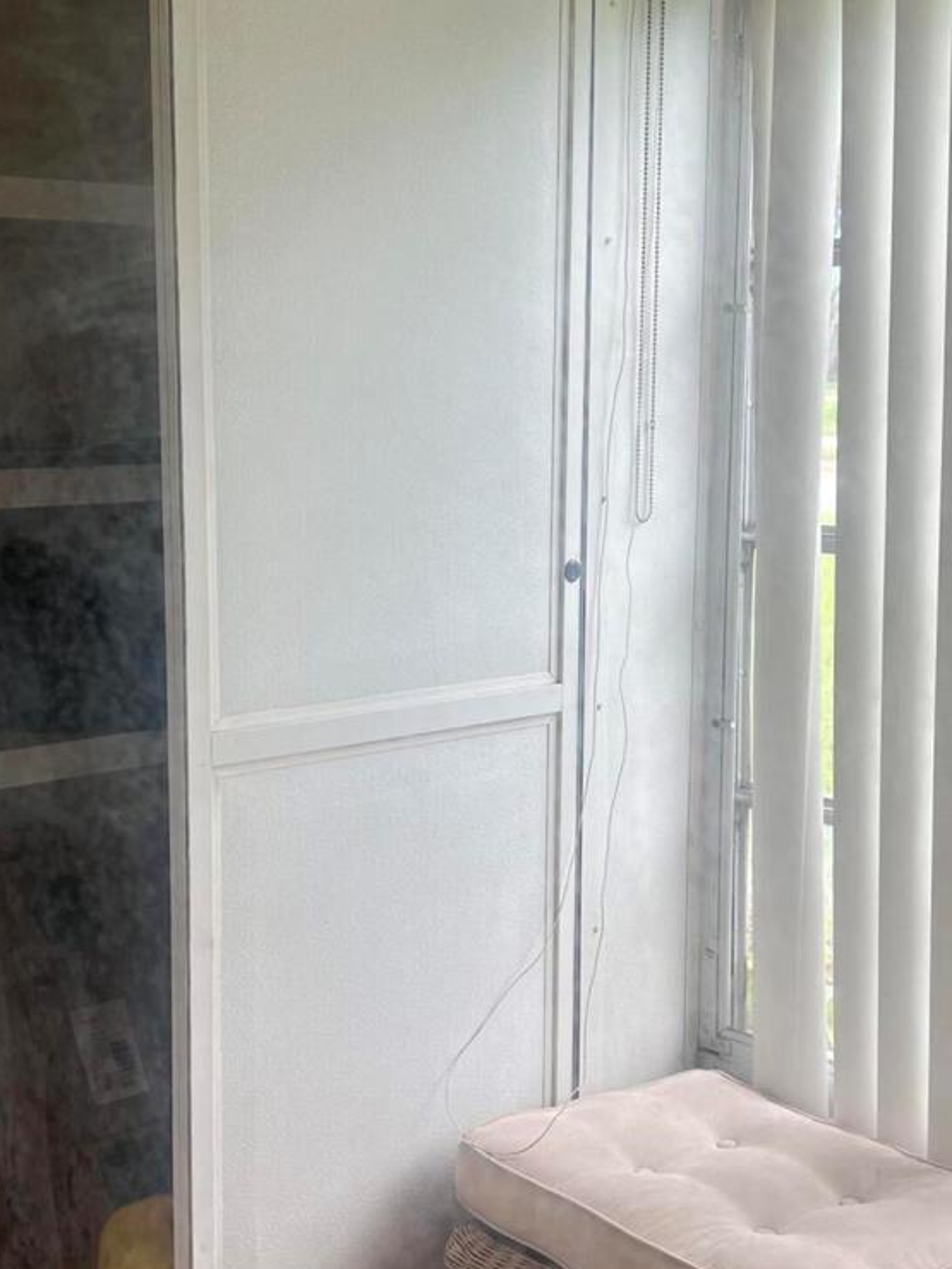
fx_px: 1980
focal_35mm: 54
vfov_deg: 35.5
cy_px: 686
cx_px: 431
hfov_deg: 27.0
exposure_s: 1/120
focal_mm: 5.7
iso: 40
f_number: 1.5
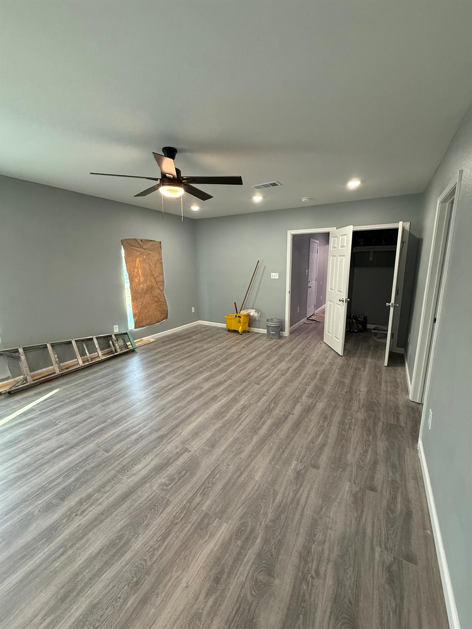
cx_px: 236
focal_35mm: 14
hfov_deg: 85.7
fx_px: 255
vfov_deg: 102.1
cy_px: 314
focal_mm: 2.22
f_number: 2.2
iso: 320
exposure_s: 1/120
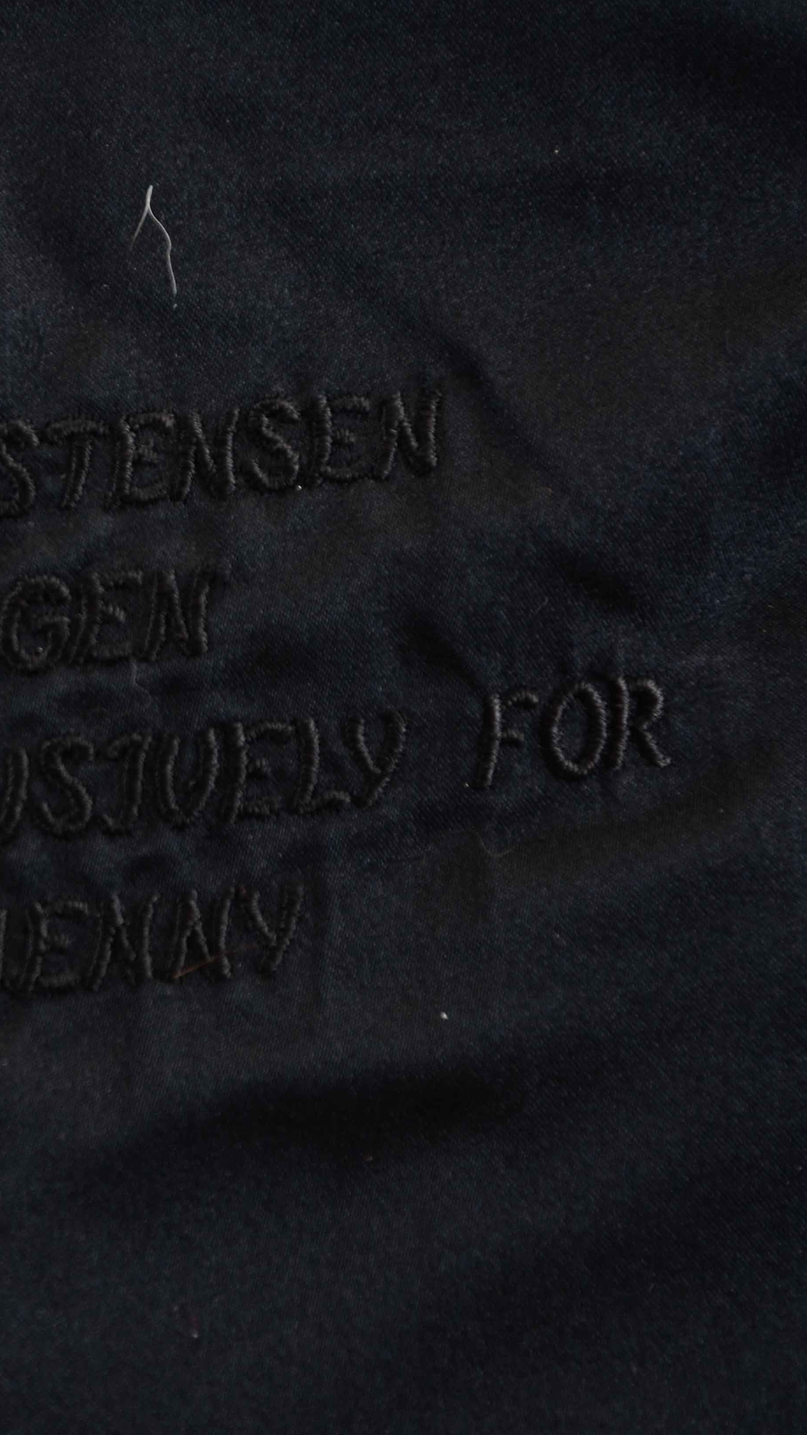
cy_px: 718
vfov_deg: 9.9
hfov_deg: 5.5
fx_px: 8294
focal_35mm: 218
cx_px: -194
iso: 200
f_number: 7.1
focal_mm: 92
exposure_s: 1/160
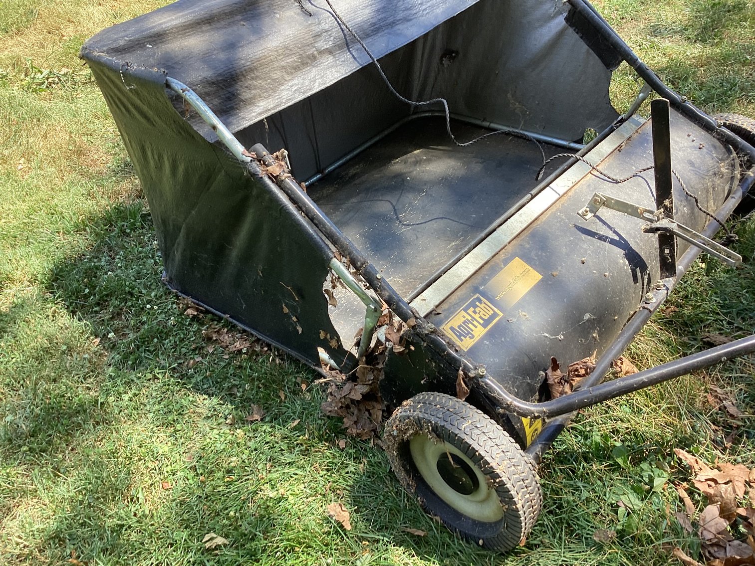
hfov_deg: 58.3
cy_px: 283
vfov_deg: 45.4
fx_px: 676
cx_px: 378
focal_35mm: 31
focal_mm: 3.3
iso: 25
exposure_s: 1/108
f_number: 2.4
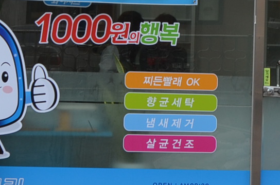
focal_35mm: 156
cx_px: 152
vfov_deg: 8.6
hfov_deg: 13.2
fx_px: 1213
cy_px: -53
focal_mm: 23
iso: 200
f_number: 6.3
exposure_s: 1/160
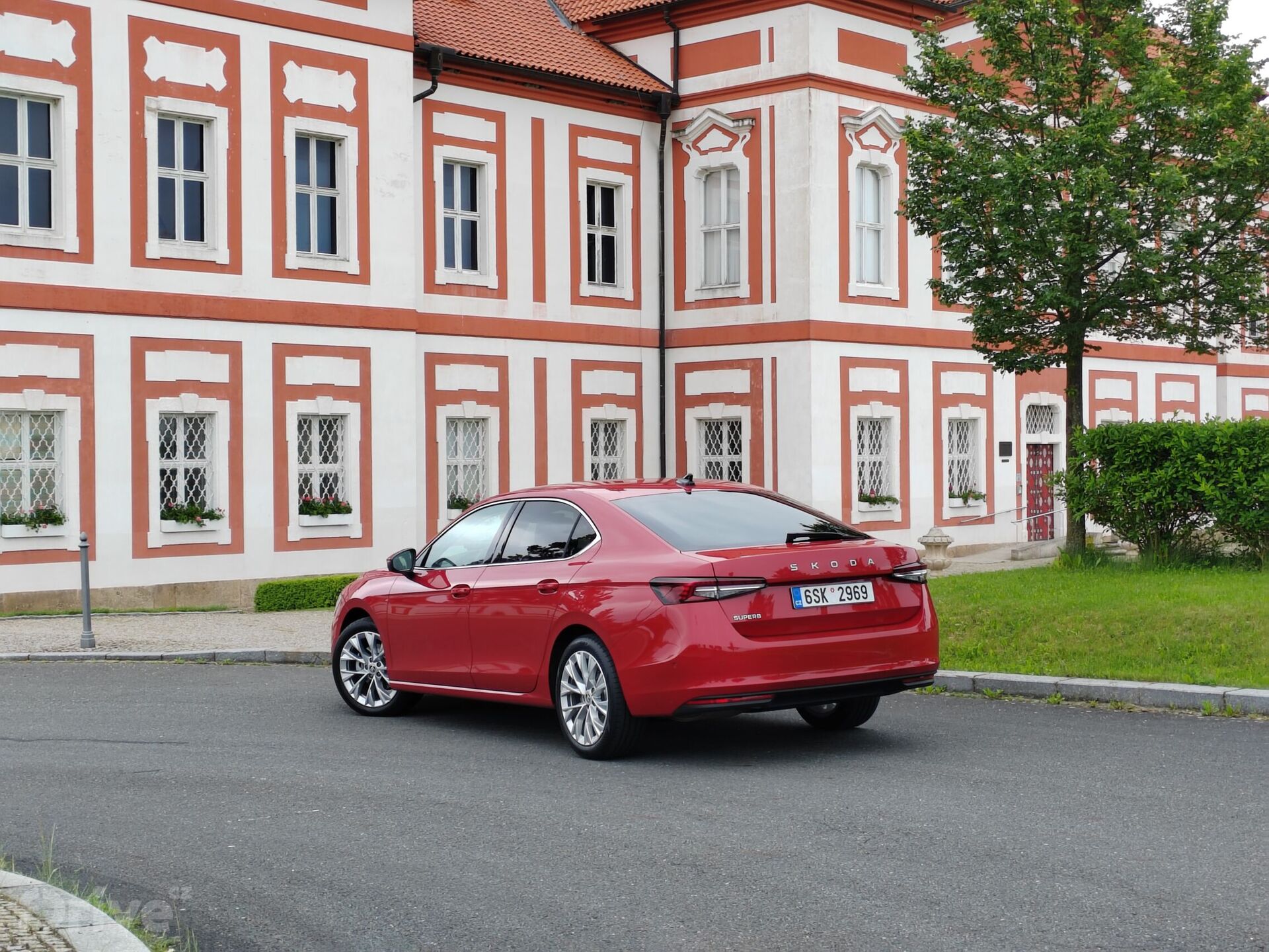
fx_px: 1980
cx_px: 634
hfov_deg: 35.5
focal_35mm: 54
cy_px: 476
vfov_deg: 27.0
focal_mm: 5.52
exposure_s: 1/220
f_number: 1.9
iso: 100
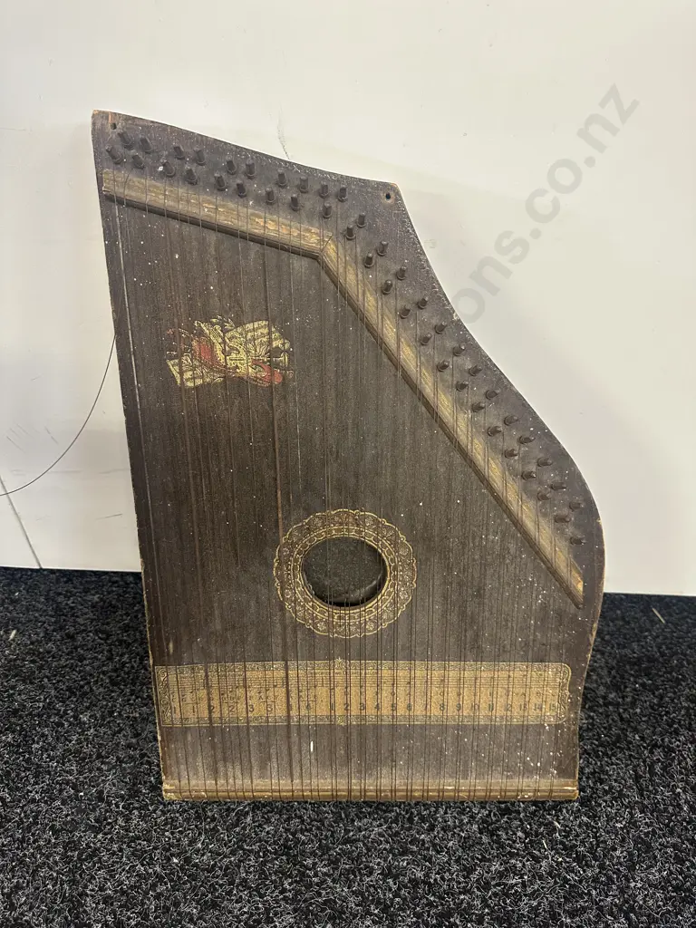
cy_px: 464
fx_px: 643
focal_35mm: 24
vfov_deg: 71.6
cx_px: 348
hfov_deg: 56.8
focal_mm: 6.86
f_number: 1.78
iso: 250
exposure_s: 1/50
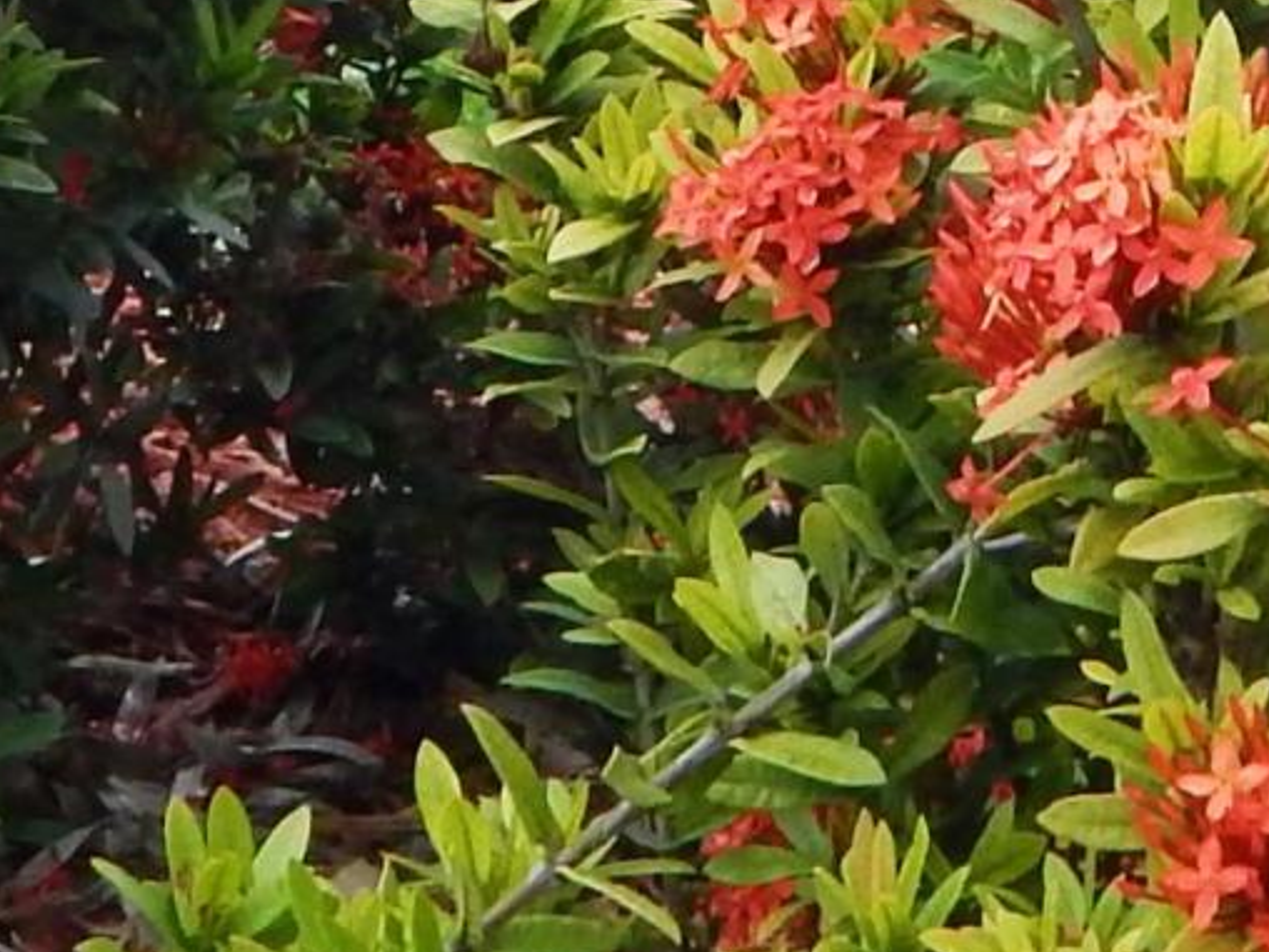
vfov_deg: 7.8
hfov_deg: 10.8
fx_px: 6709
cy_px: -979
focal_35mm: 183
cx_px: 962
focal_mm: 5.6
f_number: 6.5
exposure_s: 1/640
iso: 400
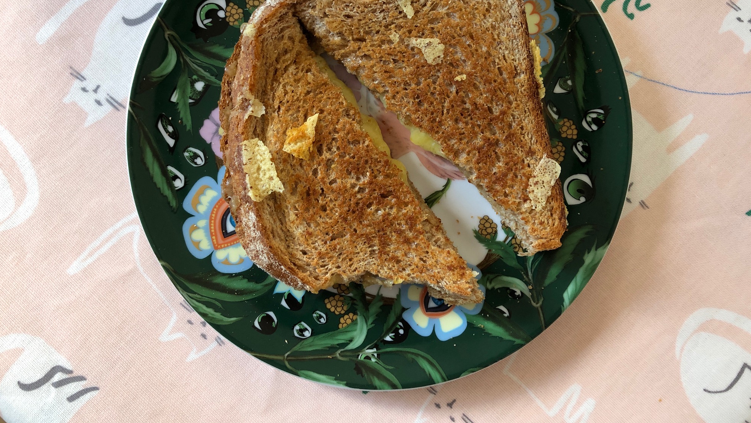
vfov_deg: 37.3
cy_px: 139
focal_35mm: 31
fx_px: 617
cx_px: 379
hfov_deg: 62.6
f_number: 1.8
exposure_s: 1/15
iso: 40
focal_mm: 3.99
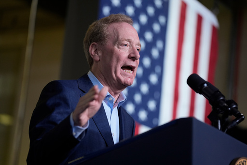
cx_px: 124
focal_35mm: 138
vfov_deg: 9.9
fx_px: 946
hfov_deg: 14.9
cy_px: 82
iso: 2000
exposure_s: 1/320
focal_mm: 138
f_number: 2.8
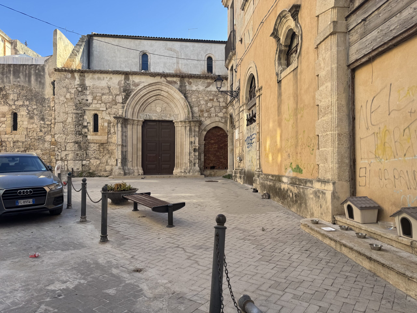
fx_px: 289
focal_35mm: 24
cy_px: 156
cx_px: 208
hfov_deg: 71.6
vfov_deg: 56.8
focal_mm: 6.76
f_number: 1.78
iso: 80
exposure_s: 1/980
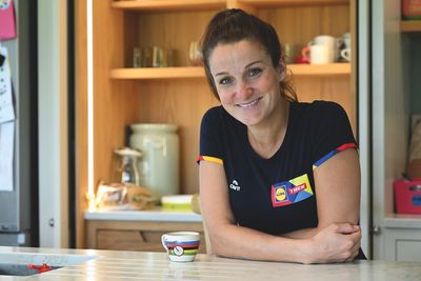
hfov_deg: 22.4
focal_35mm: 91
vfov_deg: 15.0
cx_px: 210
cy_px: 140
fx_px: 1065
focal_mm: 91
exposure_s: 1/320
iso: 3200
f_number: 5
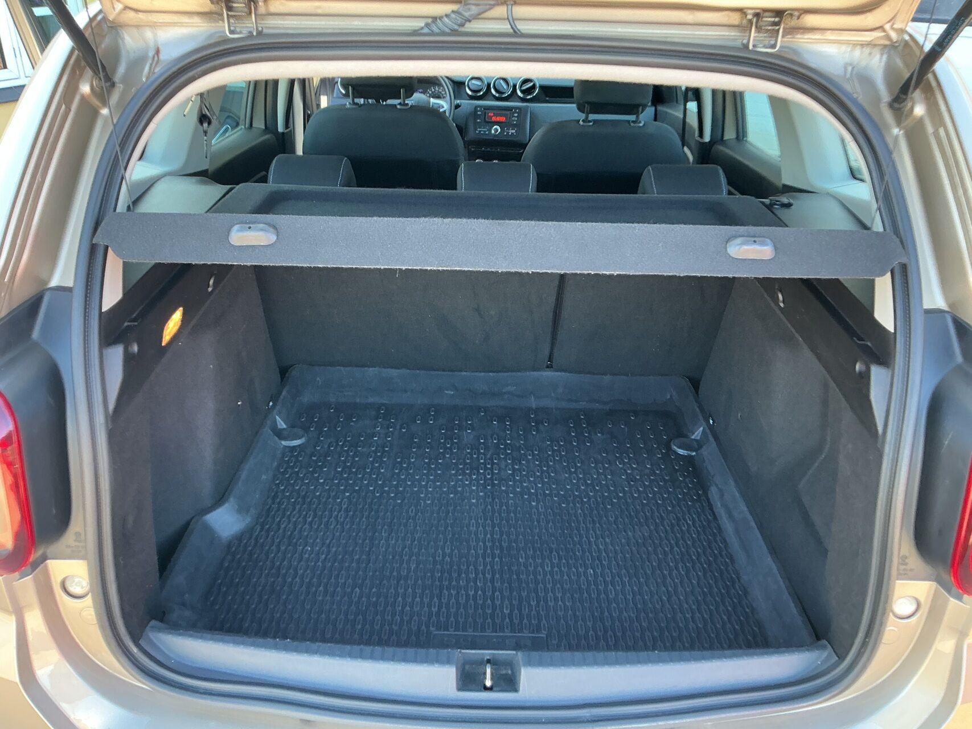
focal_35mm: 29
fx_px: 814
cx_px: 486
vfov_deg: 48.2
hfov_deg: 61.7
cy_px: 364
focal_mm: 3
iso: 64
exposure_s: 1/60
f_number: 1.8
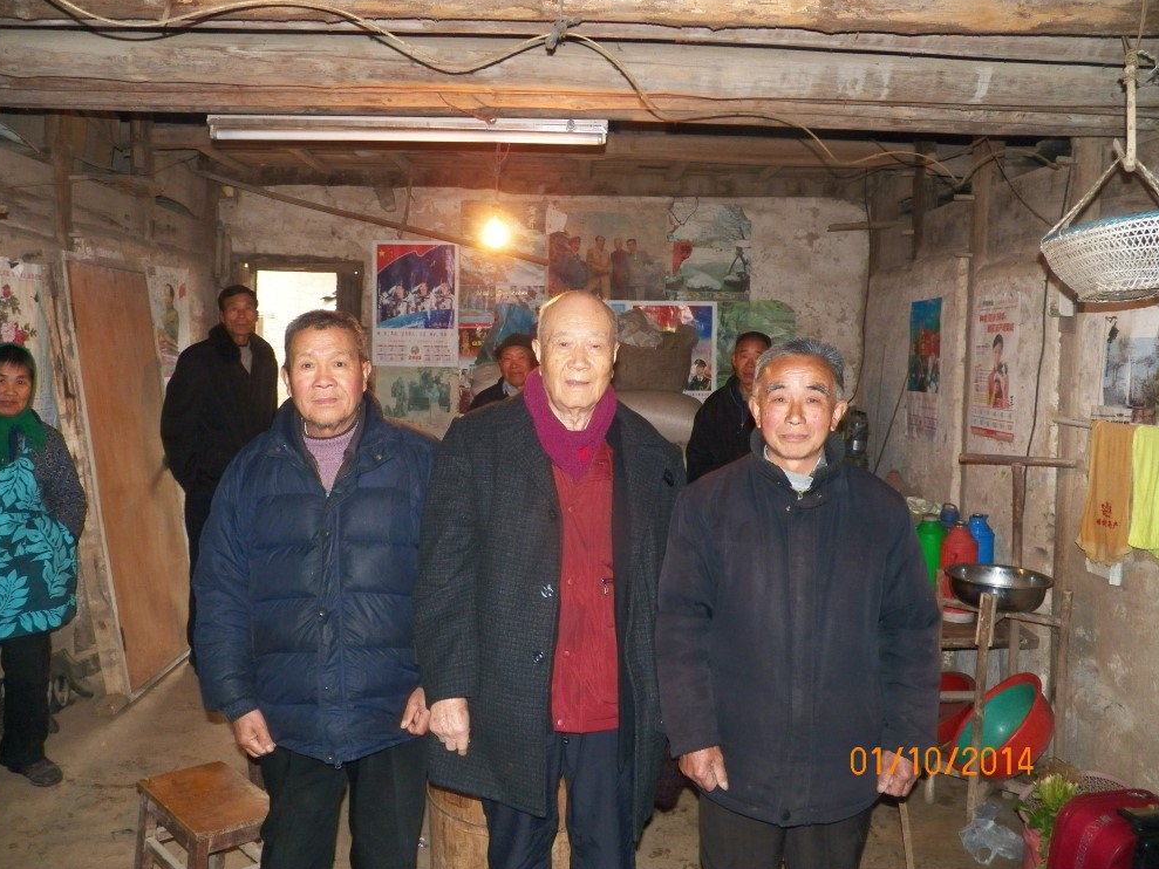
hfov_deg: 61.6
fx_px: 971
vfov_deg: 48.2
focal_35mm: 29
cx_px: 568
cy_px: 423
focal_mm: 4.9
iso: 400
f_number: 2.8
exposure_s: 1/30
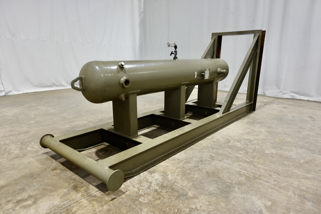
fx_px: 214
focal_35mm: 24
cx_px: 160
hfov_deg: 73.7
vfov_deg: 53.1
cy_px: 107
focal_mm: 9.4
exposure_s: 1/30
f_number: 1.8
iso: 200
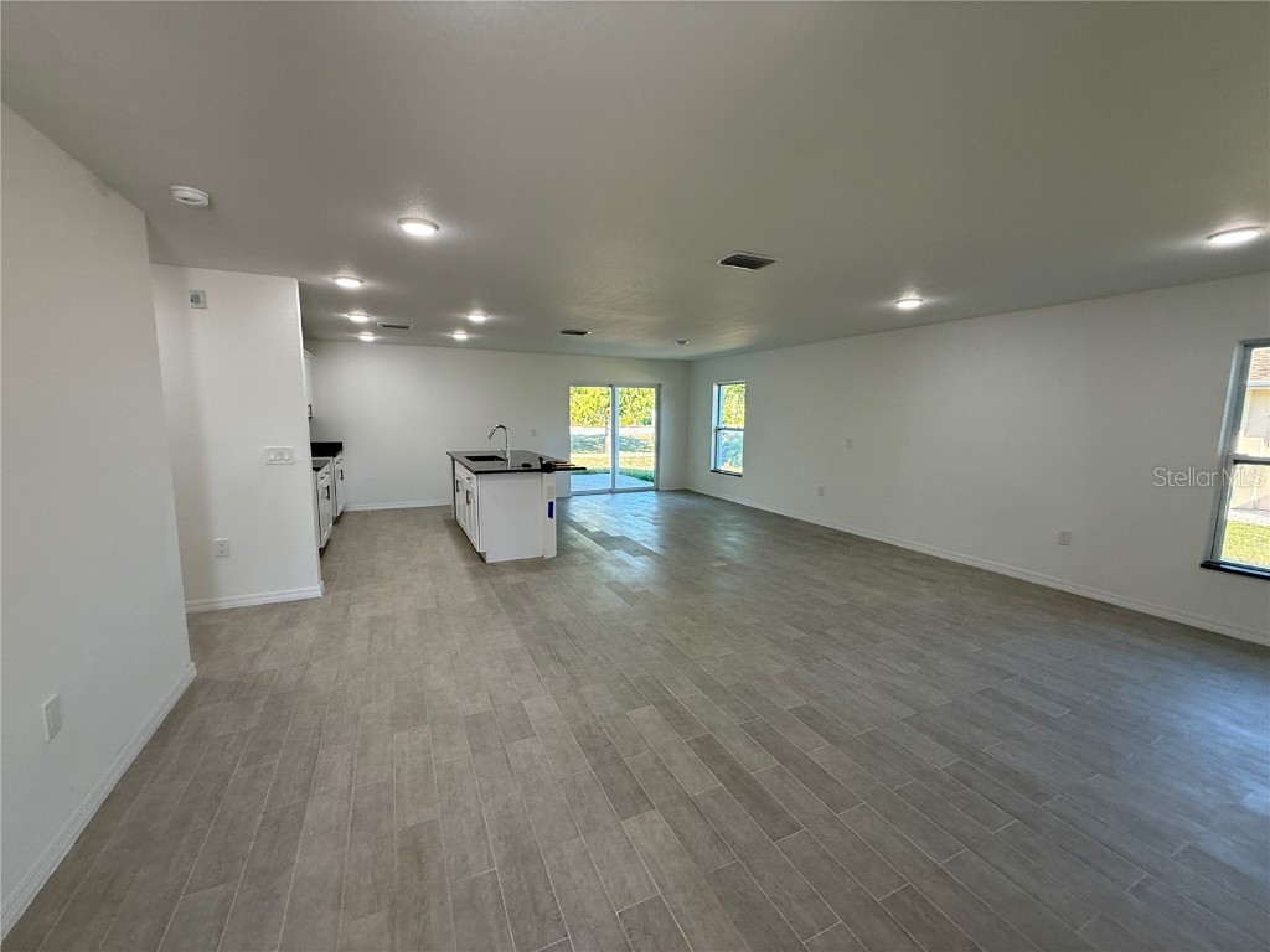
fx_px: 514
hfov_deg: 102.1
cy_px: 476
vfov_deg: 85.7
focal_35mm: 14
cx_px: 635
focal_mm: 2.22
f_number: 2.2
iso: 100
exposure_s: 1/120
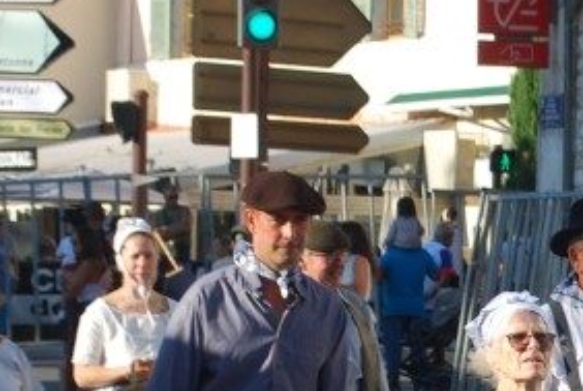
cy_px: 474
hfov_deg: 8.9
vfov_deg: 6.0
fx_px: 3698
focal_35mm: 228
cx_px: 716
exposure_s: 1/200
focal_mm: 48
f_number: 6.3
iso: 100
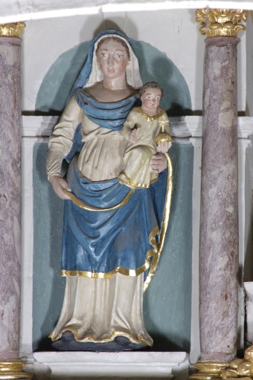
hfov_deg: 3.0
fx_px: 4756
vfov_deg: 4.6
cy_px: 190
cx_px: 126
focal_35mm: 450
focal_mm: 300
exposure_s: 1/30
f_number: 11
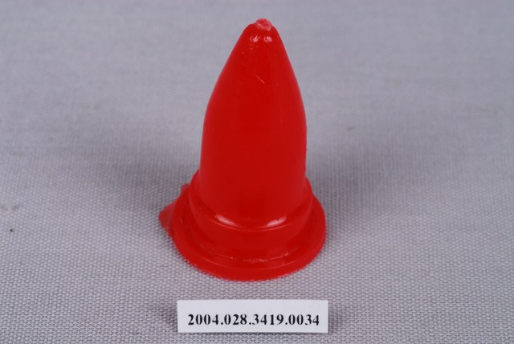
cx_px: 257
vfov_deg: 15.2
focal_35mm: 90
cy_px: 172
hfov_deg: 22.6
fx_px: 1286
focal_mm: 60
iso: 100
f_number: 32
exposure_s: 1/60
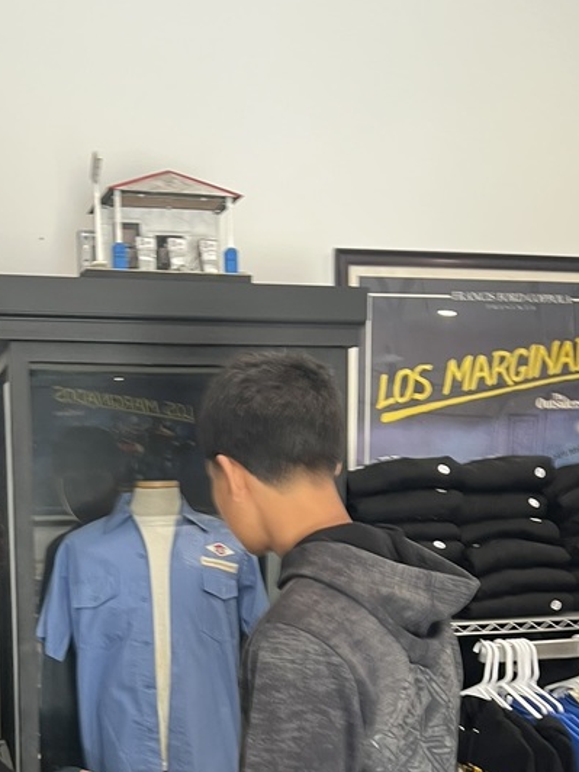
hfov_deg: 28.9
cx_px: 189
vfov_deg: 36.9
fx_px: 1115
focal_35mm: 50
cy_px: 618
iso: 125
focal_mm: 5.7
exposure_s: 1/60
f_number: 1.5
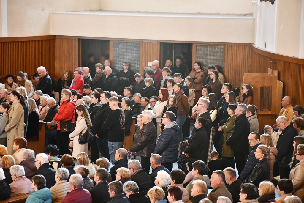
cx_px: 152
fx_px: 1073
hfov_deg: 16.1
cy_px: 102
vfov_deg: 10.8
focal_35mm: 127
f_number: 5.3
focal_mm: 85
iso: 7200
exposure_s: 1/60
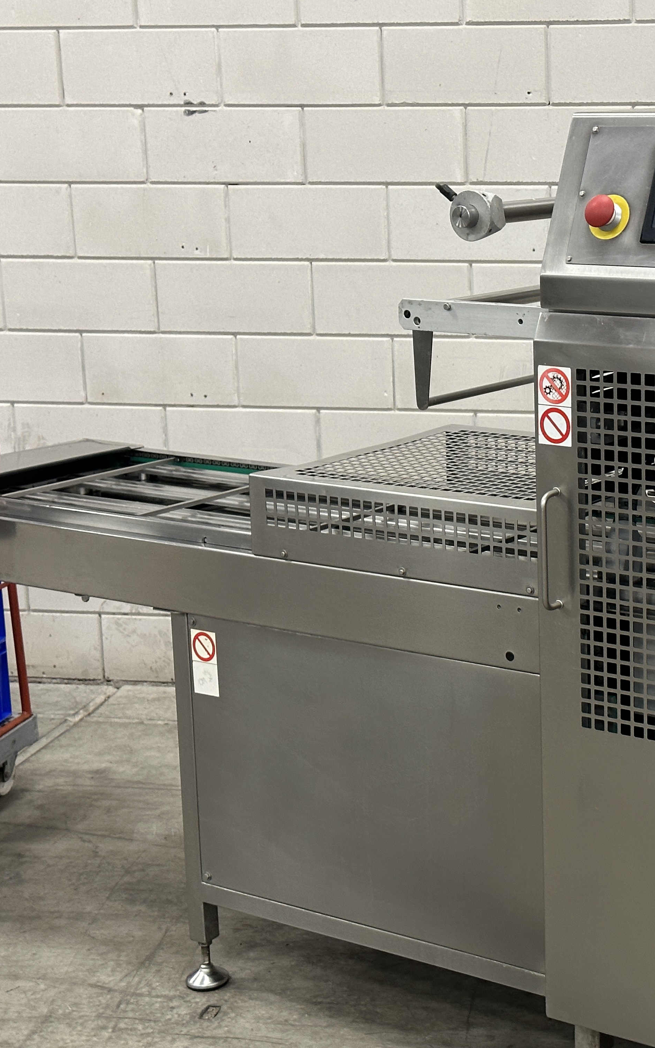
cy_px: 524
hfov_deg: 18.8
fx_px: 1942
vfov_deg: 30.2
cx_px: 615
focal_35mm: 68
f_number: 1.78
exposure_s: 1/33
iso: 200
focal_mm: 6.86
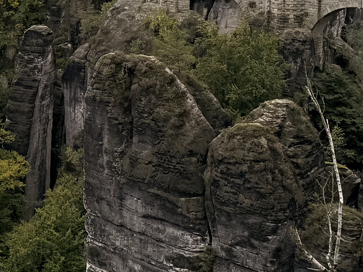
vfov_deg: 14.6
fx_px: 1007
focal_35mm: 96
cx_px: -93
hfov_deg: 19.1
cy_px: -99
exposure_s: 1/5319
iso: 80
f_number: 1.78
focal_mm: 6.76
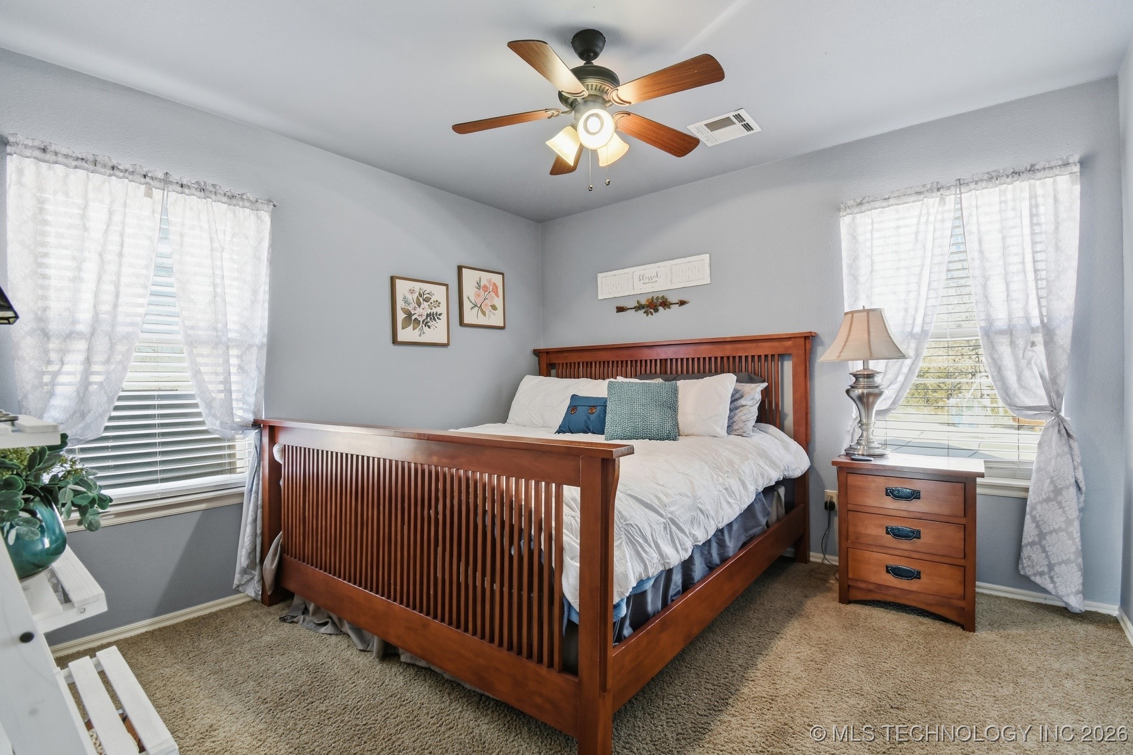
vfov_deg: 77.3
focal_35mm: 15
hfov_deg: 100.4
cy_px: 378
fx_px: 472
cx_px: 566
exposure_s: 1/30
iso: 250
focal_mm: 10
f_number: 8
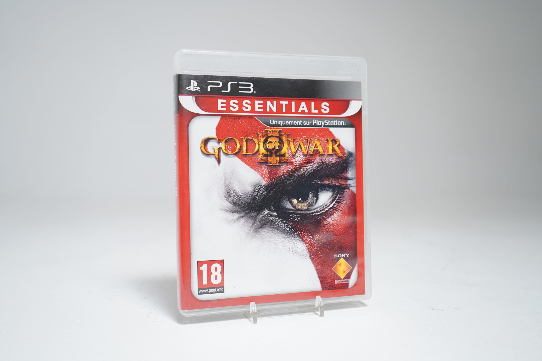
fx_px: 557
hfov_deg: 51.9
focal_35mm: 37
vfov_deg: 35.9
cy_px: 180
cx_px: 271
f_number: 5
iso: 640
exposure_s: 1/30
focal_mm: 37
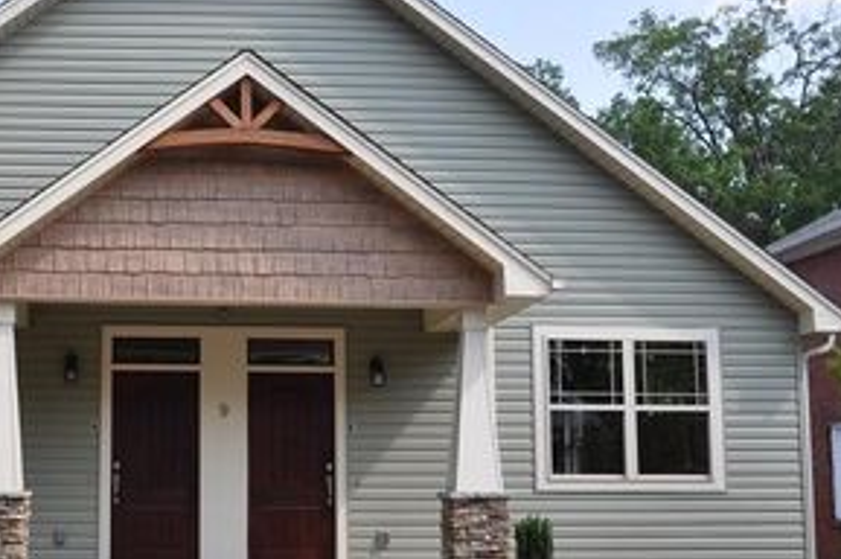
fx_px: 1330
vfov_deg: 23.7
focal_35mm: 57
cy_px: 303
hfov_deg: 34.2
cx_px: 186
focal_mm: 22
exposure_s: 1/160
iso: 200
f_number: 6.3
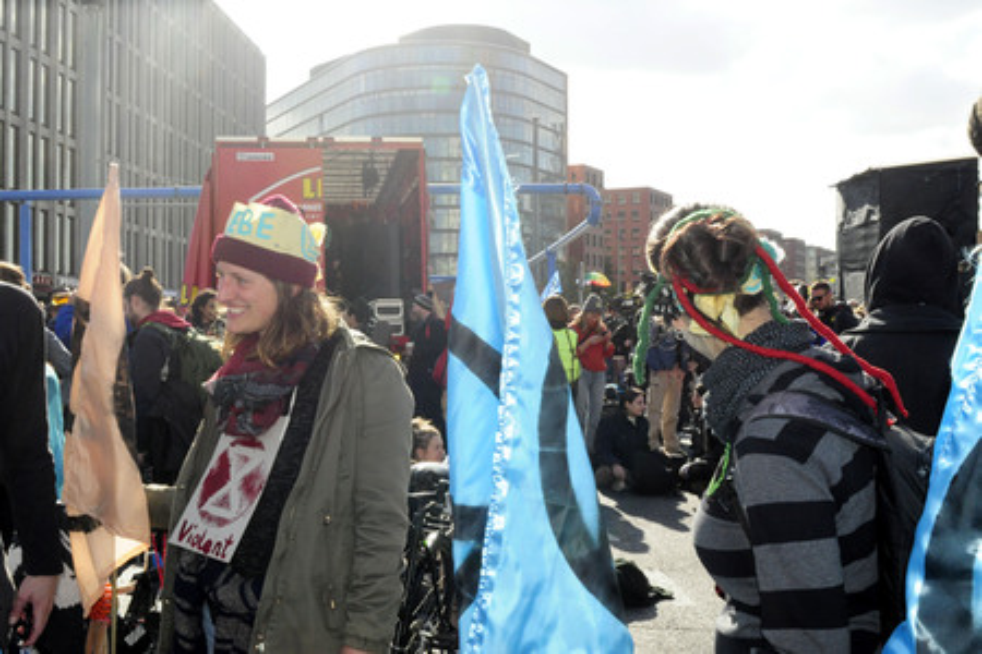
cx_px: 491
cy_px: 327
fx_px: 1105
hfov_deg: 47.9
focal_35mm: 40
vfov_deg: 33.0
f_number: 25
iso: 1250
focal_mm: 27
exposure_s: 1/200
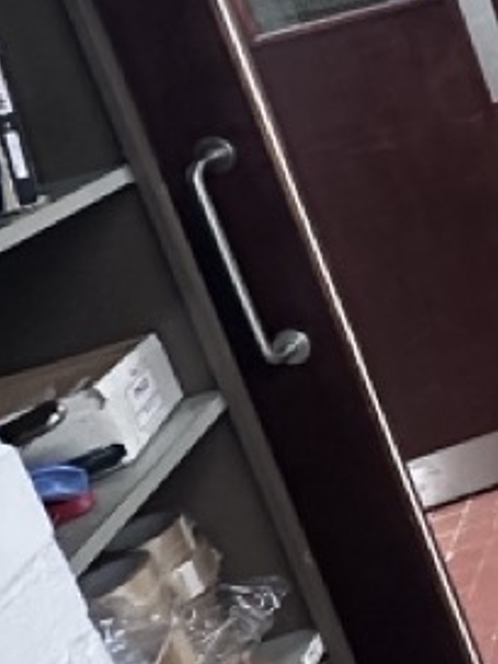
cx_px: 1033
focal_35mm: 66
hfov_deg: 16.3
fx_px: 1266
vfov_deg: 28.1
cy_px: 44
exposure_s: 1/50
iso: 250
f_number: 2.2
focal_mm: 2.22
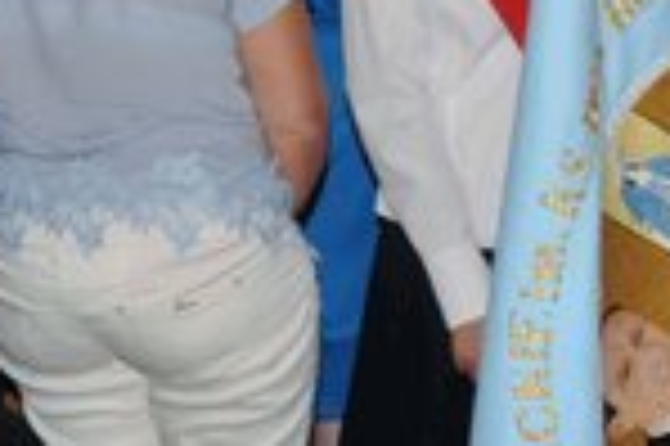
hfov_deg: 10.6
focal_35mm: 190
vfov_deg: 7.2
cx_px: 890
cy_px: 171
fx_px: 3536
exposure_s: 1/60
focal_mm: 29
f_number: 11
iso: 1000
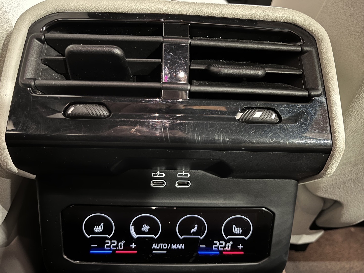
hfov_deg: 67.3
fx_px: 273
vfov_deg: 53.1
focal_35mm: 26
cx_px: 182
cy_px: 136
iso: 500
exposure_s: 1/10
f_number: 1.6
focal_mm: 5.1
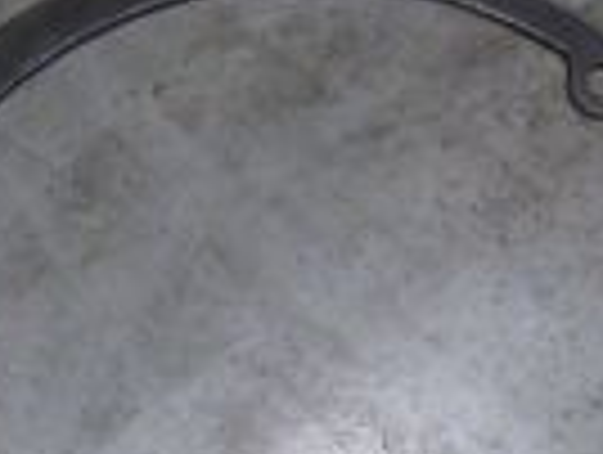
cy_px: 485
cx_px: 297
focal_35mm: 119
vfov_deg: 12.3
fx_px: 2077
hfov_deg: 16.5
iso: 100
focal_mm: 4.5
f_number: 3.1
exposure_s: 1/60
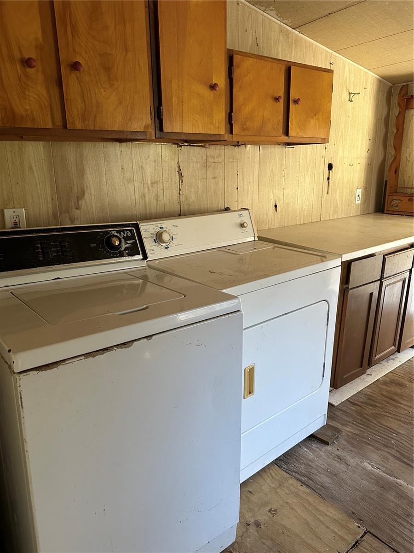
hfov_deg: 56.8
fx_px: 383
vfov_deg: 71.6
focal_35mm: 24
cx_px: 207
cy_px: 276
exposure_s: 1/60
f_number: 1.78
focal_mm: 6.86
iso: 320
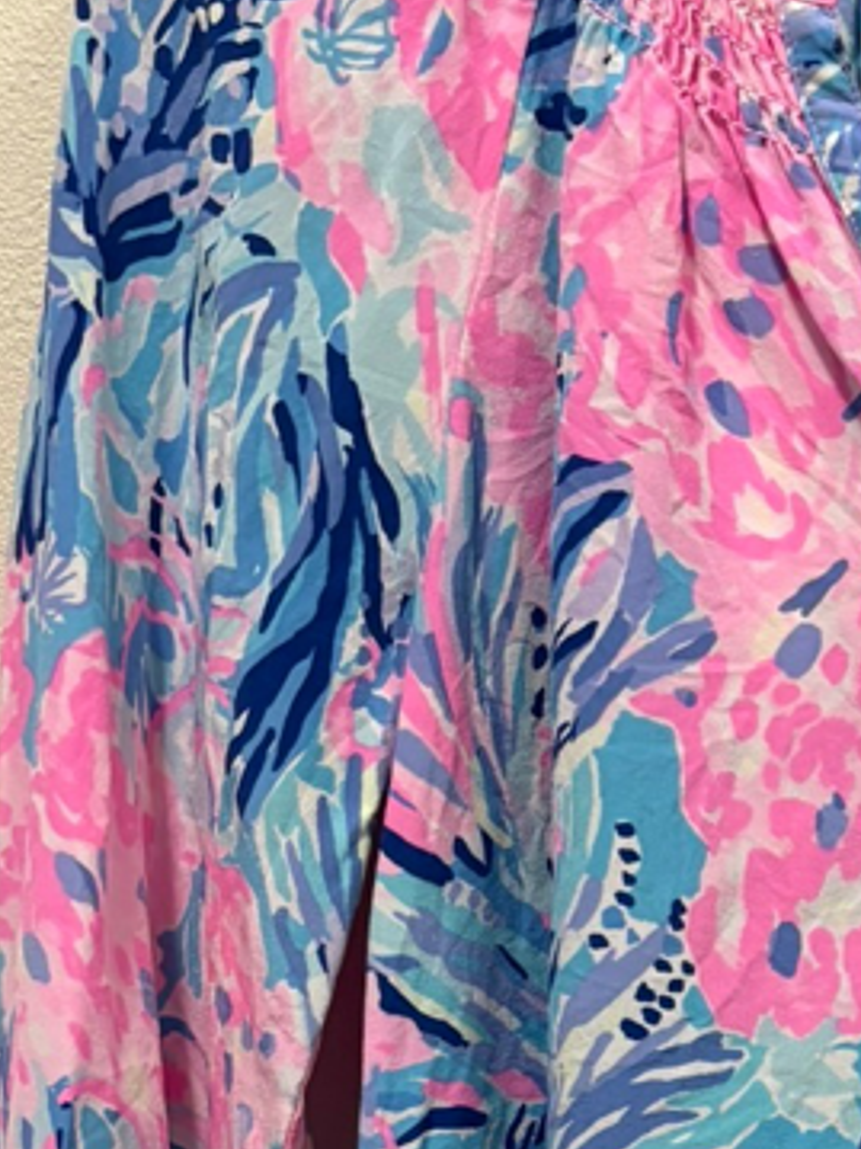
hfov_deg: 16.1
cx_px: 1123
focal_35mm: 87
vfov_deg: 21.5
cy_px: 1232
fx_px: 2887
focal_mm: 5.96
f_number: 1.6
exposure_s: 1/60
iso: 250
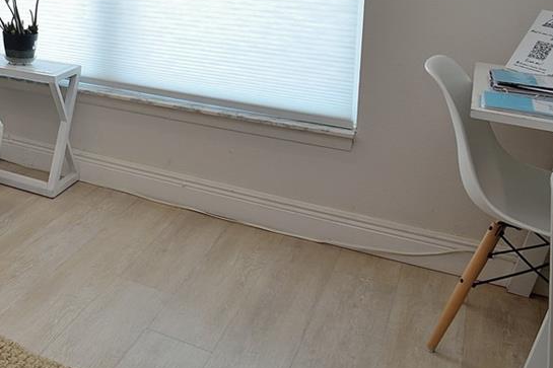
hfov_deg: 33.1
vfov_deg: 28.1
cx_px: -162
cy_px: -26
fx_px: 676
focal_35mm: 44
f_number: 4.5
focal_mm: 10
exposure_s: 1/30
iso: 100
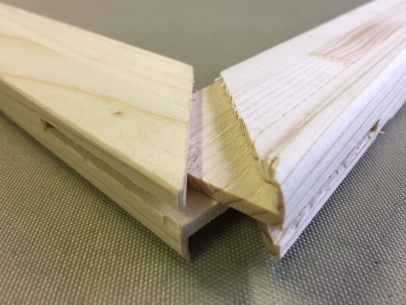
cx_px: 203
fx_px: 340
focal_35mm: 29
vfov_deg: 48.2
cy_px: 152
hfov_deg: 61.7
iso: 64
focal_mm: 4.15
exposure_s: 1/33
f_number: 2.2
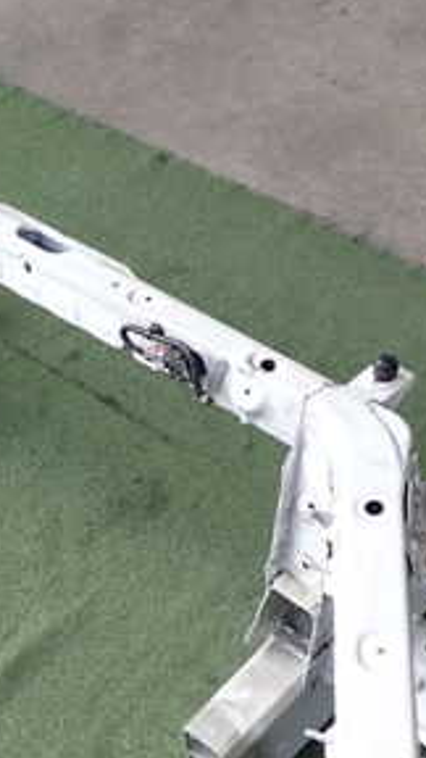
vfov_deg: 30.5
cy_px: 574
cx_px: -11
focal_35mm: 68
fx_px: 1366
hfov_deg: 17.3
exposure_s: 1/125
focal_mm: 5.4
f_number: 2.3
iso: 125
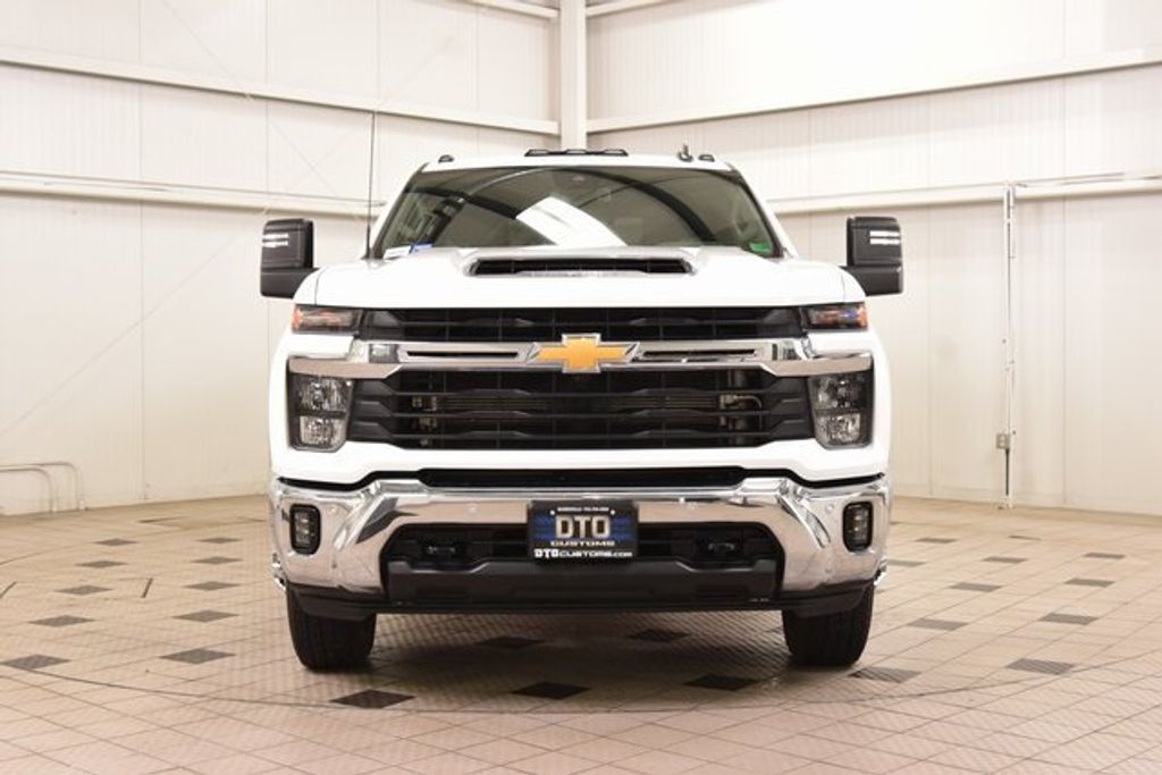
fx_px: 1646
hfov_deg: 38.9
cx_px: 581
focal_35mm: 51
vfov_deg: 26.5
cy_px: 388
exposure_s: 1/60
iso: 1600
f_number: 8
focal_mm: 34
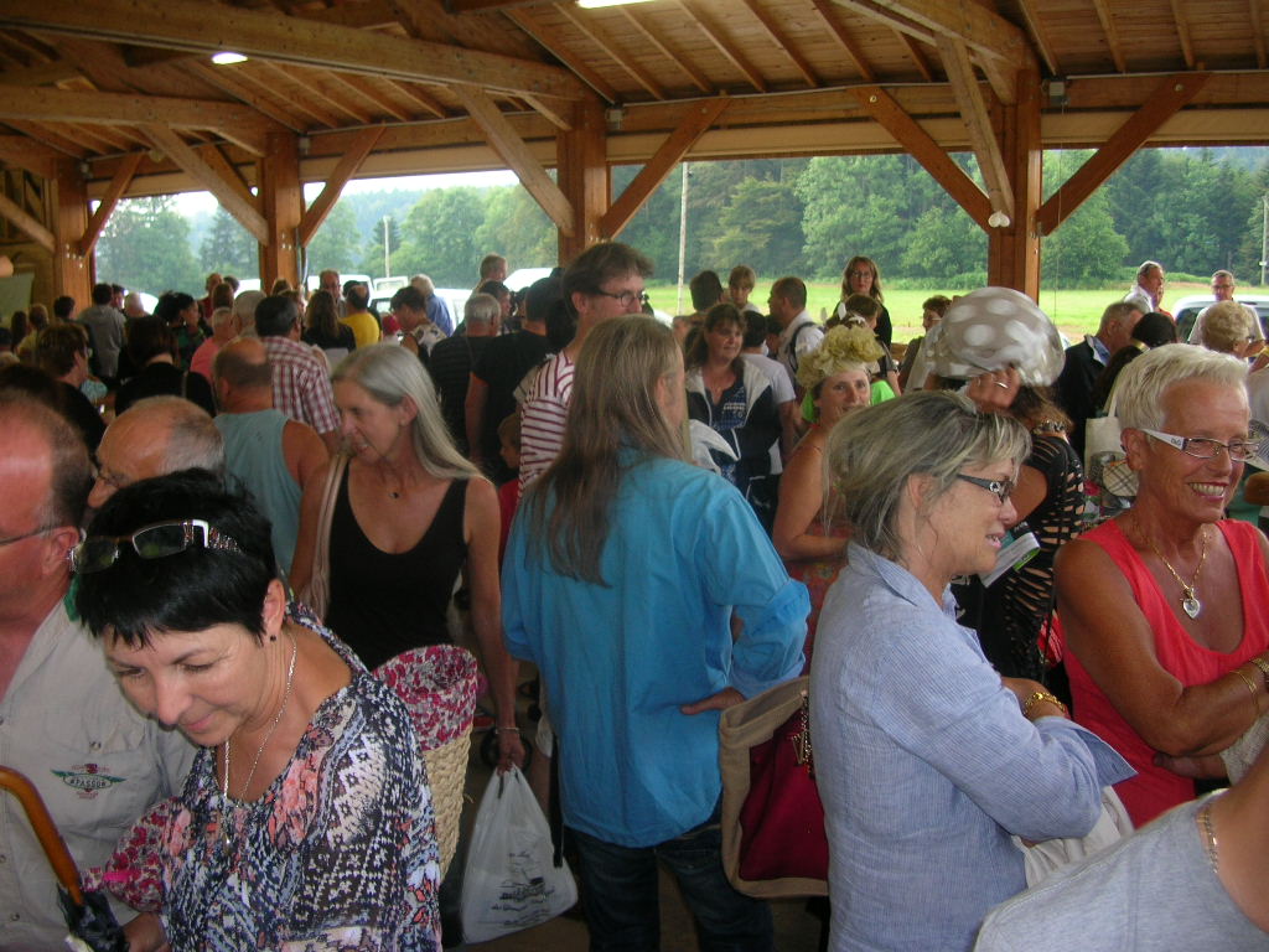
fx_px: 1283
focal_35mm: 35
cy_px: 476
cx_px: 634
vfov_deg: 40.7
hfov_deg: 52.6
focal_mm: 5.8
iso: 50
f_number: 2.8
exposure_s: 1/30
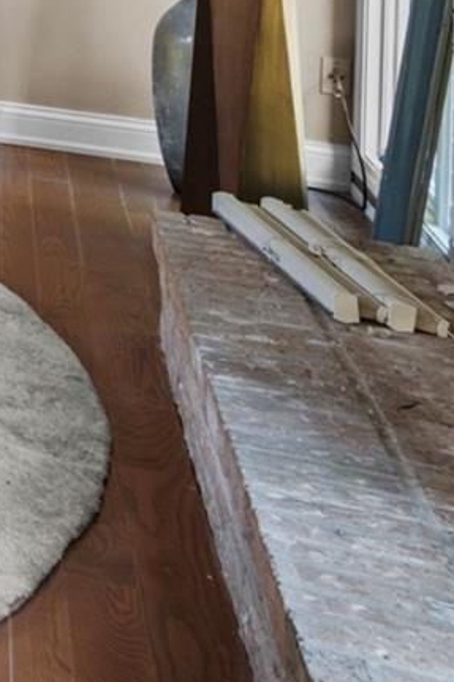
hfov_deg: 10.5
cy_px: -268
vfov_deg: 22.9
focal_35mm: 76
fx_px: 1439
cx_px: -995
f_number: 8
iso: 400
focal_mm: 16
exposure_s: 1/1.67
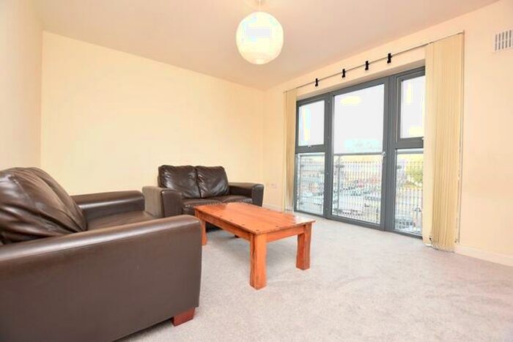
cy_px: 171
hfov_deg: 100.4
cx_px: 256
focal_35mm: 15
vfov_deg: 77.4
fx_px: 214
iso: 800
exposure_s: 1/100
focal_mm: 10
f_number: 5
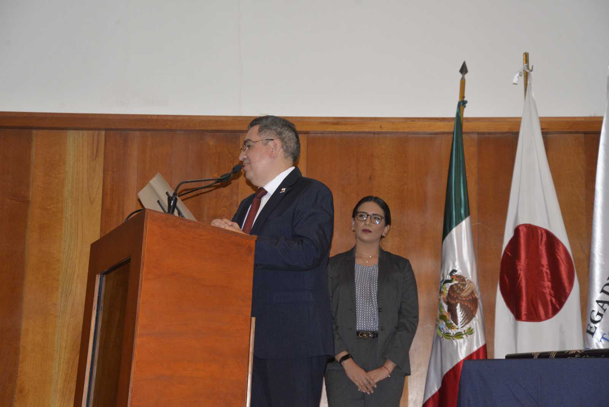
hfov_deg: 23.9
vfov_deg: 16.1
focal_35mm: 85
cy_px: 204
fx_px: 1438
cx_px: 304
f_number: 6.3
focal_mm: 85
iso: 2500
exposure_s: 1/60
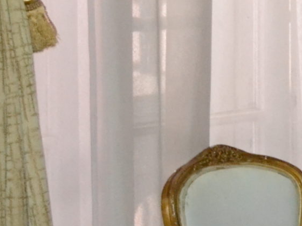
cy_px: 68
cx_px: 685
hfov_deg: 9.4
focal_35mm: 191
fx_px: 1668
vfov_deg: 7.8
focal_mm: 29
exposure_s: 1/60
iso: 3200
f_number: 4.5
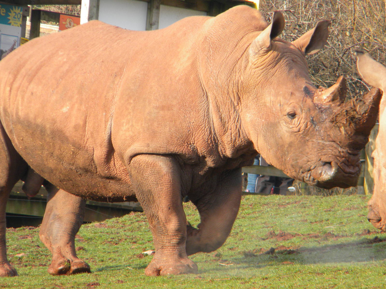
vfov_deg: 3.6
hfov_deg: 4.8
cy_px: 144
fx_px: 4616
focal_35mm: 414
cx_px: 193
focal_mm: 75
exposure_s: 1/250
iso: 157
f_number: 5.4
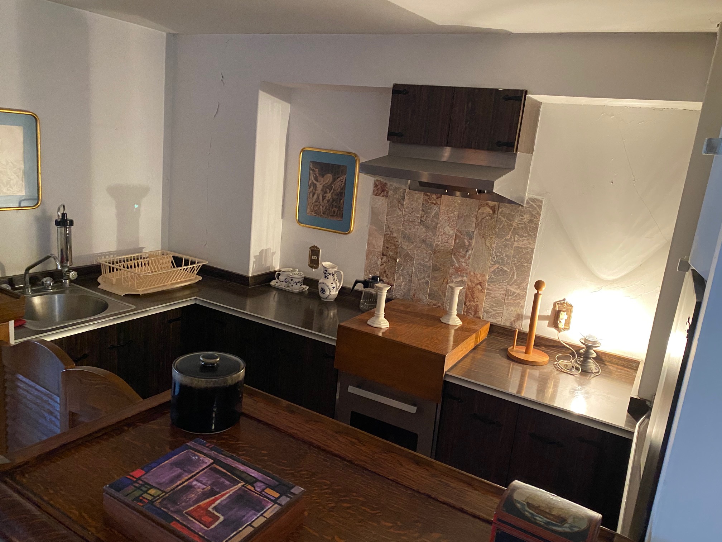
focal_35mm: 26
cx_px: 361
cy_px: 271
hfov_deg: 67.3
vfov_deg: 53.1
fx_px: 542
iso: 500
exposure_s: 1/40
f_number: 1.8
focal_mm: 4.25
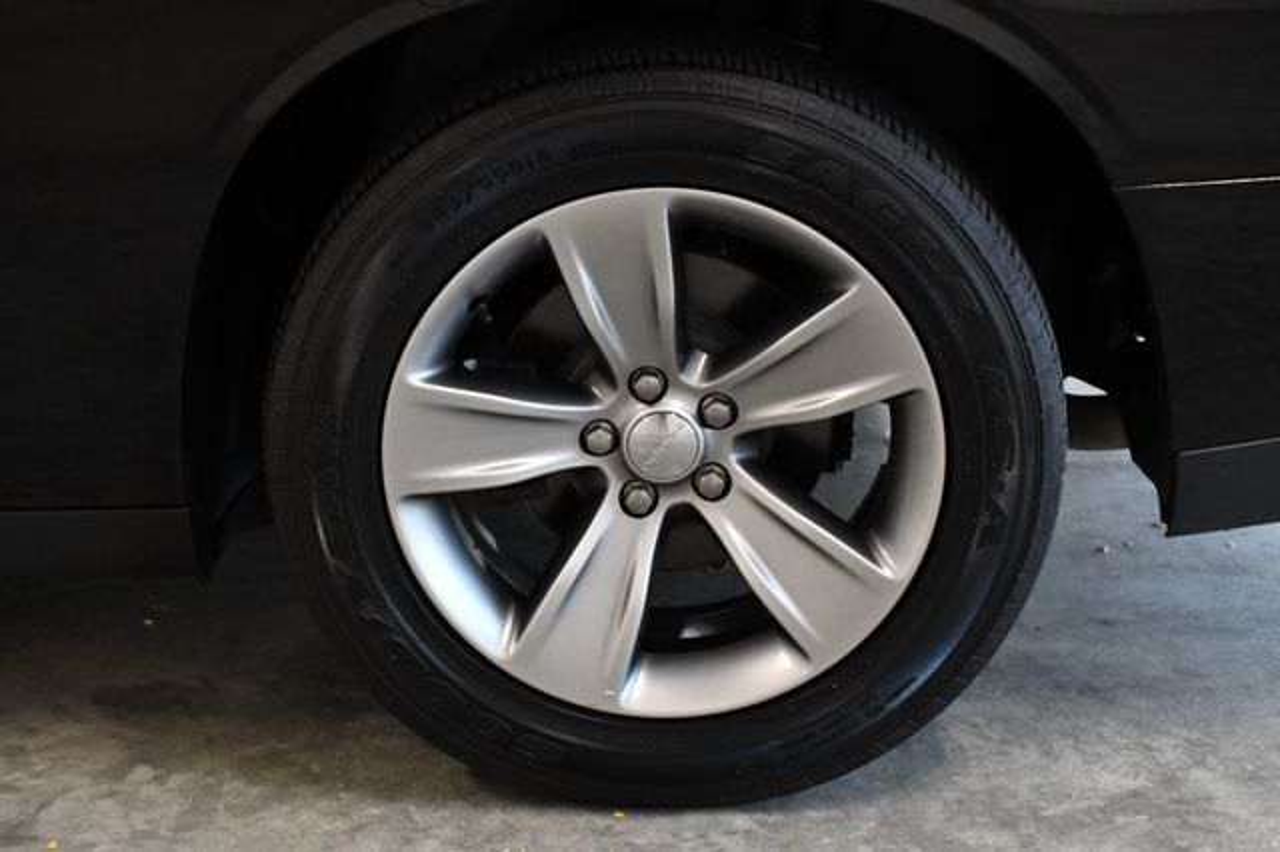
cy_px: 426
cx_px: 640
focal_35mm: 67
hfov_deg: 30.1
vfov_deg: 20.3
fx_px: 2381
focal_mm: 45
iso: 2500
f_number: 9
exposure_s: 1/320
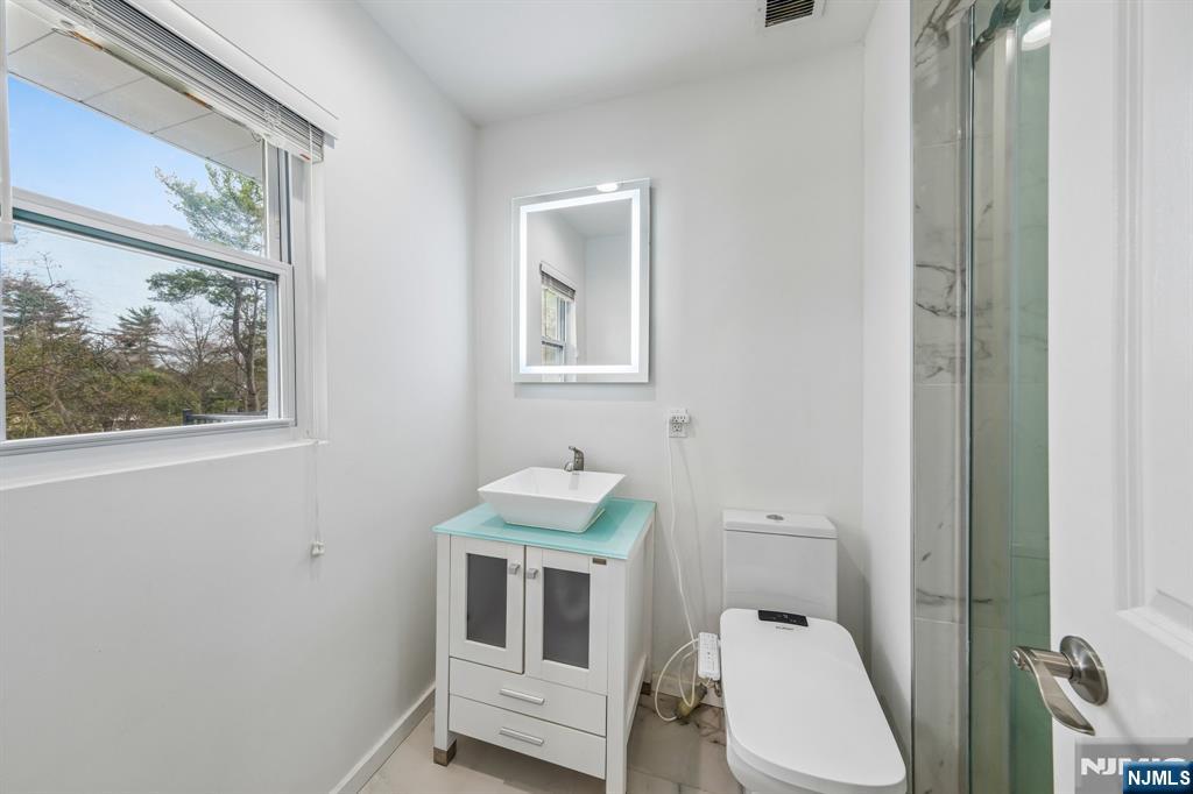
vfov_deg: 90.0
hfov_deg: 112.6
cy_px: 397
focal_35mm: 12
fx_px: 398
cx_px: 596
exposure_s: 1/20
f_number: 8
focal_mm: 8
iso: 200
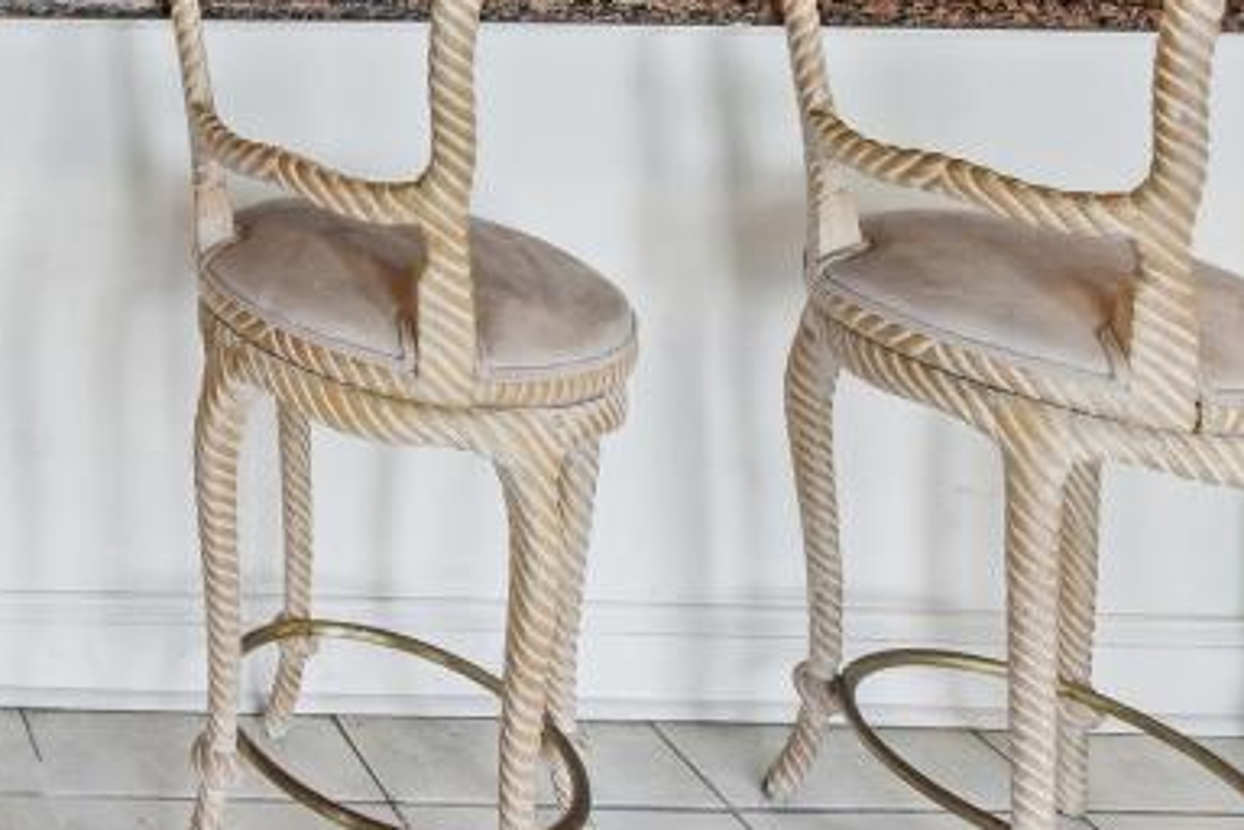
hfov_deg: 33.4
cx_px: -386
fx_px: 1451
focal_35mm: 42
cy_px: -327
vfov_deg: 25.8
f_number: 8
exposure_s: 1/320
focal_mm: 14
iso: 500
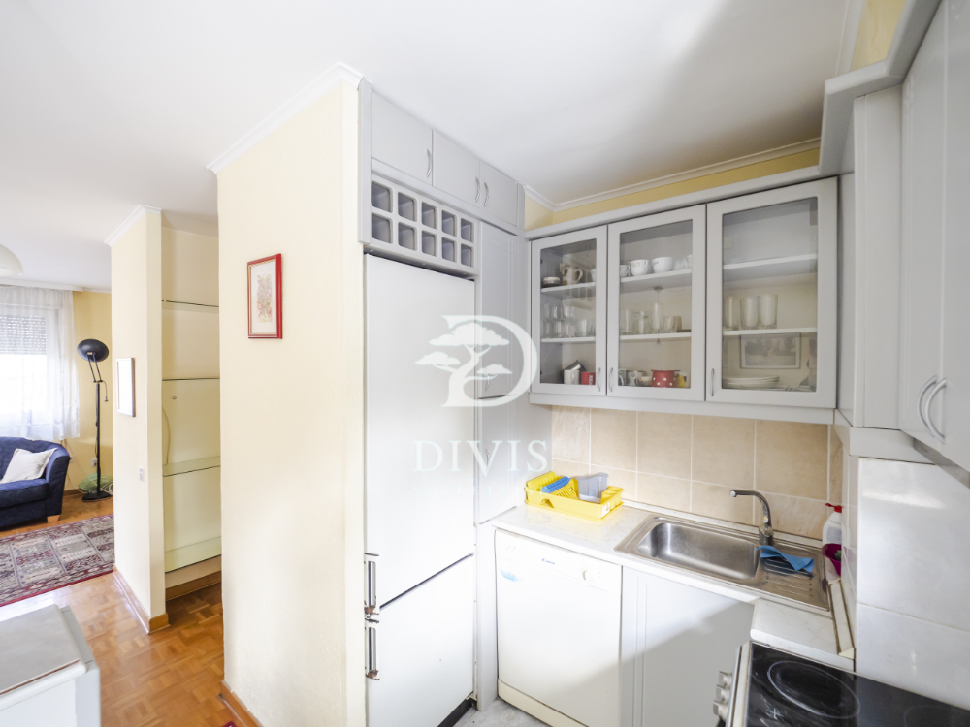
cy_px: 364
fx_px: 392
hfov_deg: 102.1
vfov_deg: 85.7
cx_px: 485
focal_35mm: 14
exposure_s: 1/40
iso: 400
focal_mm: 7
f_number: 4
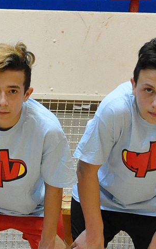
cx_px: -199
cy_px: 205
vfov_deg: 17.2
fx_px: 815
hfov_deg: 9.8
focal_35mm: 120
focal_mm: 21
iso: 2000
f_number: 5.6
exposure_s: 1/100
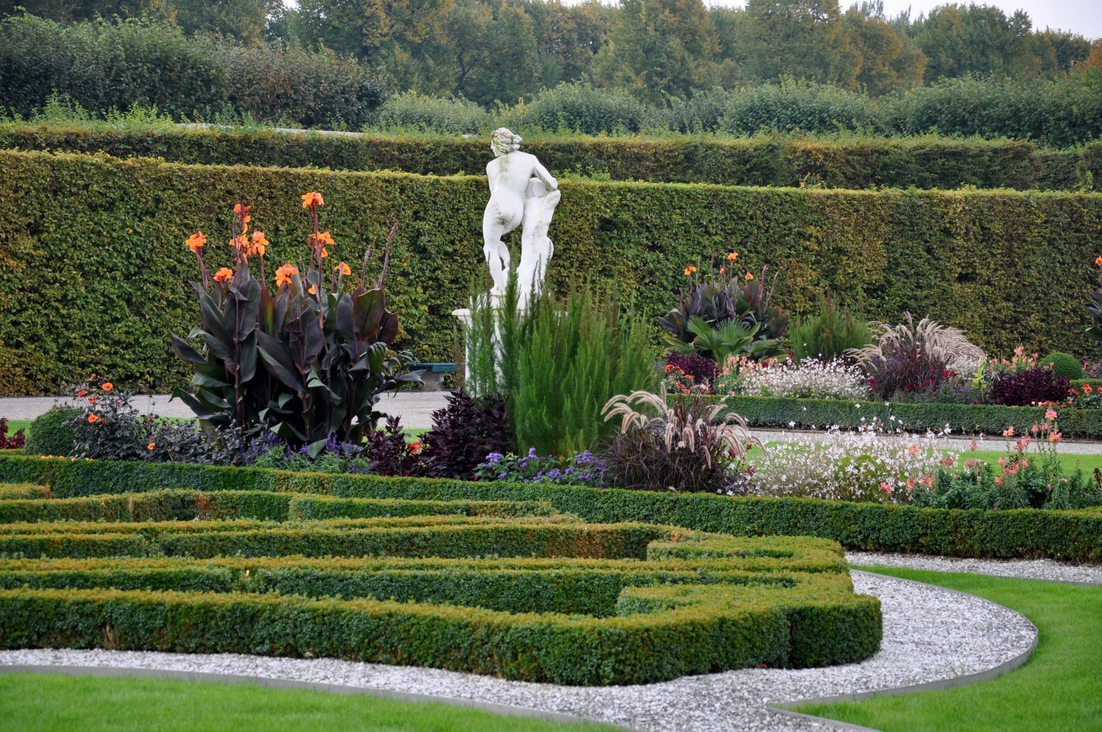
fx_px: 3898
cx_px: 551
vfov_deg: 10.7
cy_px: 366
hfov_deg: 16.1
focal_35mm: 128
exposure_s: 1/125
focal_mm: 85
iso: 200
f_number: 5.6
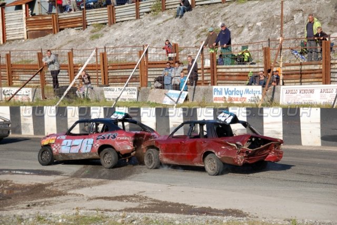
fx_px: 912
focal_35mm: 98
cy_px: 112
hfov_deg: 20.9
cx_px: 168
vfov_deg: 14.0
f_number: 5.3
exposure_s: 1/1000
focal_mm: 65
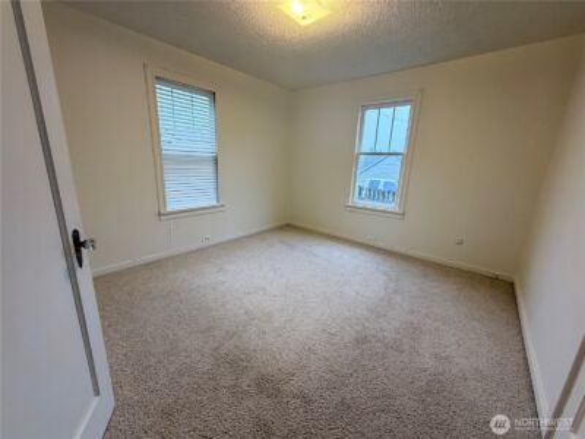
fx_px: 237
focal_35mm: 14
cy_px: 220
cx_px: 292
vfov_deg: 85.7
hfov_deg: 102.1
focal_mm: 2.22
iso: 200
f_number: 2.2
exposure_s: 1/60
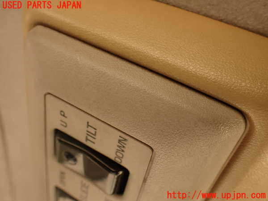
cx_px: 134
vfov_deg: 44.2
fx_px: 248
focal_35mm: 32
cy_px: 100
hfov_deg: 56.8
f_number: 2.4
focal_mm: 5.79
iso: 200
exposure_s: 1/60
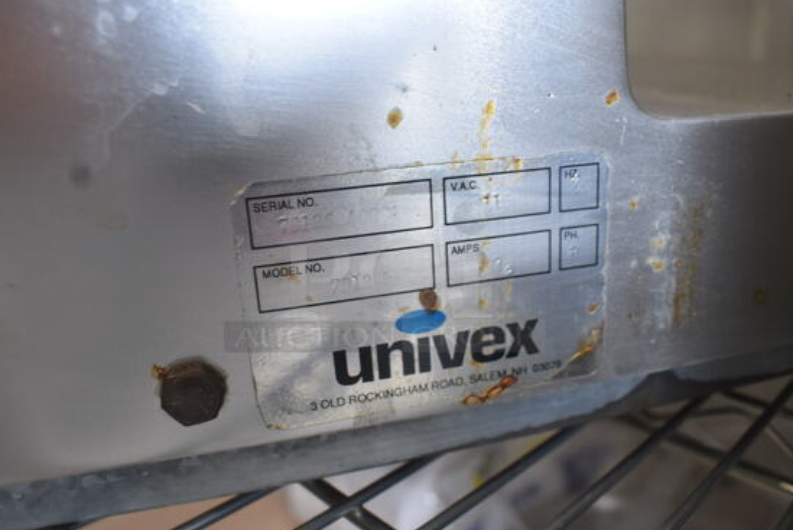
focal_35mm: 30
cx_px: 386
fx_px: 661
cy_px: 276
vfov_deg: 43.7
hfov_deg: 61.9
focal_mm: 18
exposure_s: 1/60
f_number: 5
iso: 800
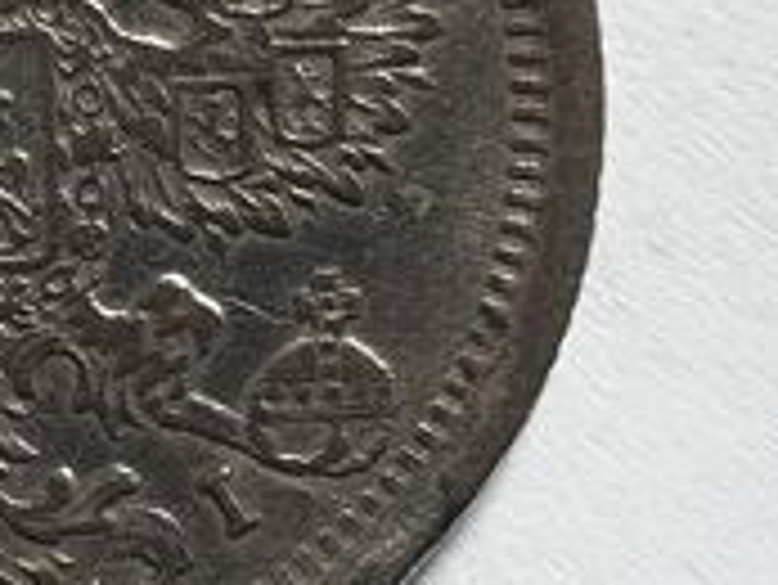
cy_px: 68
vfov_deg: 20.1
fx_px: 1619
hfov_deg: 24.3
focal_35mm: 72
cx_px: -171
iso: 125
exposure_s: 1/60
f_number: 2.4
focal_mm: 4.3
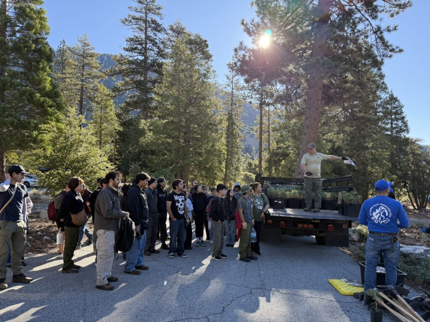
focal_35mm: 24
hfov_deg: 71.6
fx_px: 298
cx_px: 215
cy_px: 161
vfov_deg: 56.8
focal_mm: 6.76
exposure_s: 1/788
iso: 100
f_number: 1.78
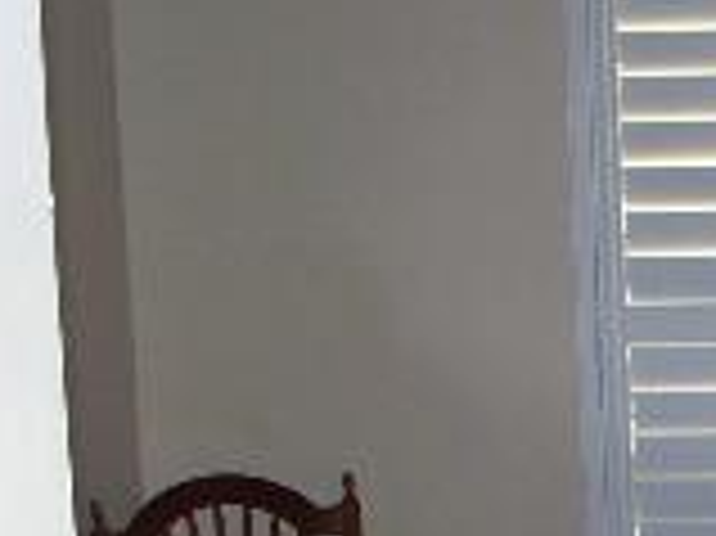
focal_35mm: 145
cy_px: 626
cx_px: 1063
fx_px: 2997
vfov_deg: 10.1
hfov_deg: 12.9
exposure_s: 1/30
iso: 200
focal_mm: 7.54
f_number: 2.8
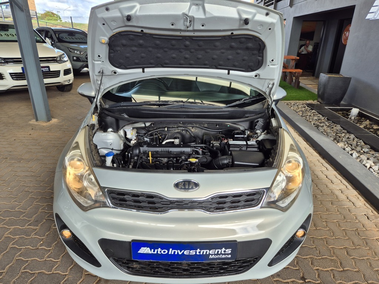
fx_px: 252
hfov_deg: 73.9
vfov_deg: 58.9
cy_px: 142
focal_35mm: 23
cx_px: 190
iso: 25
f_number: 1.8
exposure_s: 1/204
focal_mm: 5.4
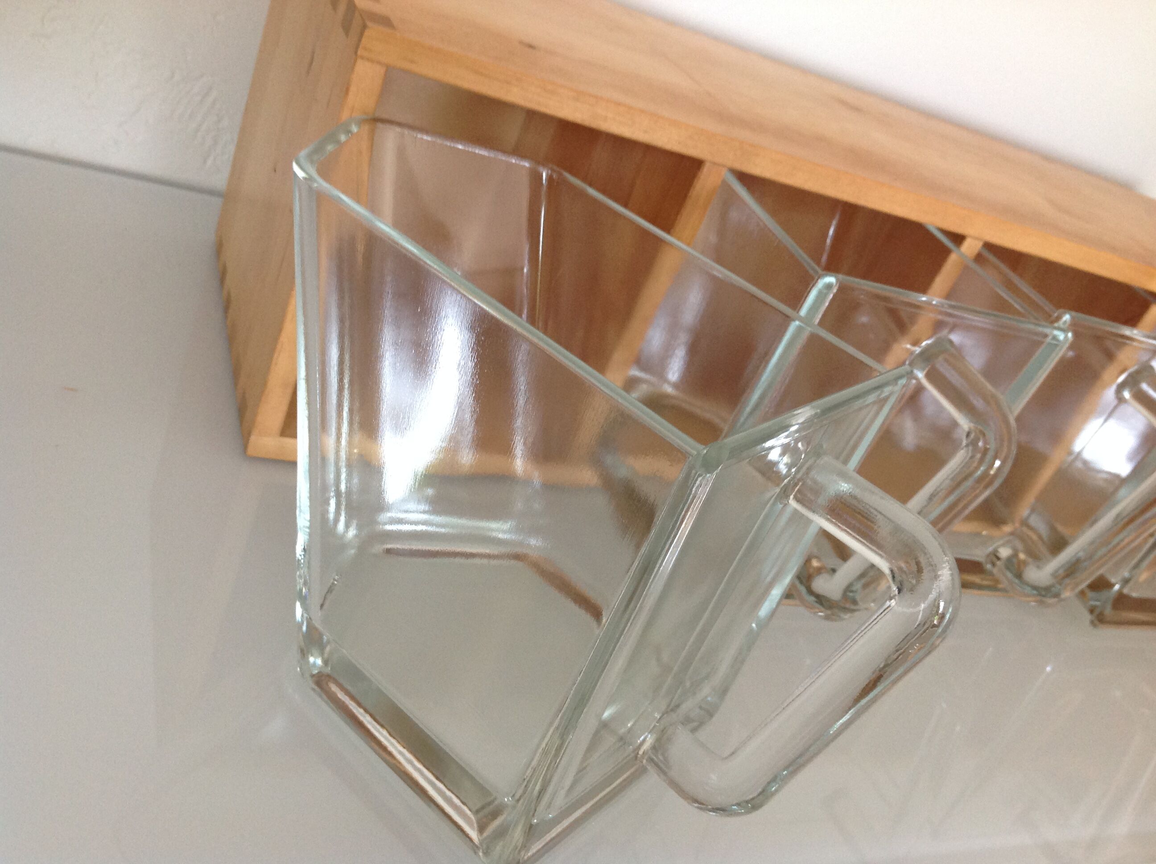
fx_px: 1167
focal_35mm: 35
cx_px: 578
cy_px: 432
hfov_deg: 52.7
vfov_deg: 40.6
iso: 125
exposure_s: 1/15
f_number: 2.4
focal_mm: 4.28
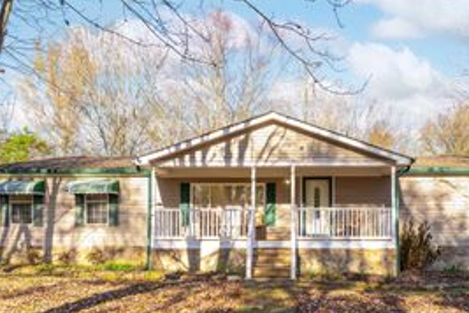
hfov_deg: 58.2
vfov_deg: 42.7
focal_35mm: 30
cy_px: 221
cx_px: 360
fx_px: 391
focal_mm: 16
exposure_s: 1/20
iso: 64
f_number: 7.1
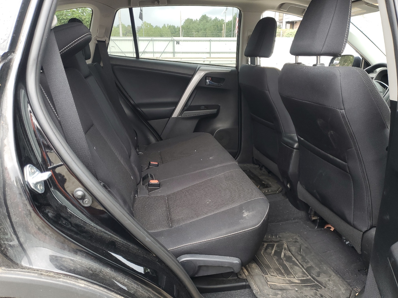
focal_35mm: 26
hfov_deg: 67.3
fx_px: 299
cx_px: 199
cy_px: 149
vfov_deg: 53.1
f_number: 1.5
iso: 72
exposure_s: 1/120
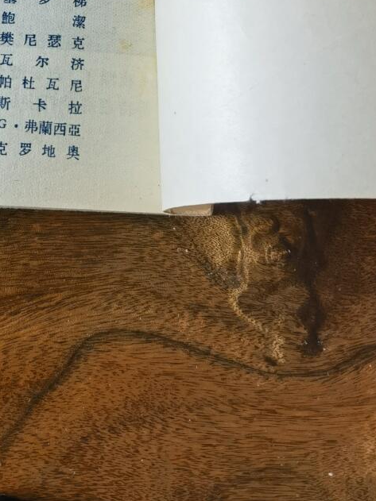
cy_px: -211
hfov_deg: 19.0
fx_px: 1116
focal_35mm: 77
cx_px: 103
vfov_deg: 21.9
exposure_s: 1/120
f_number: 1.9
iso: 200
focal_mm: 6.67
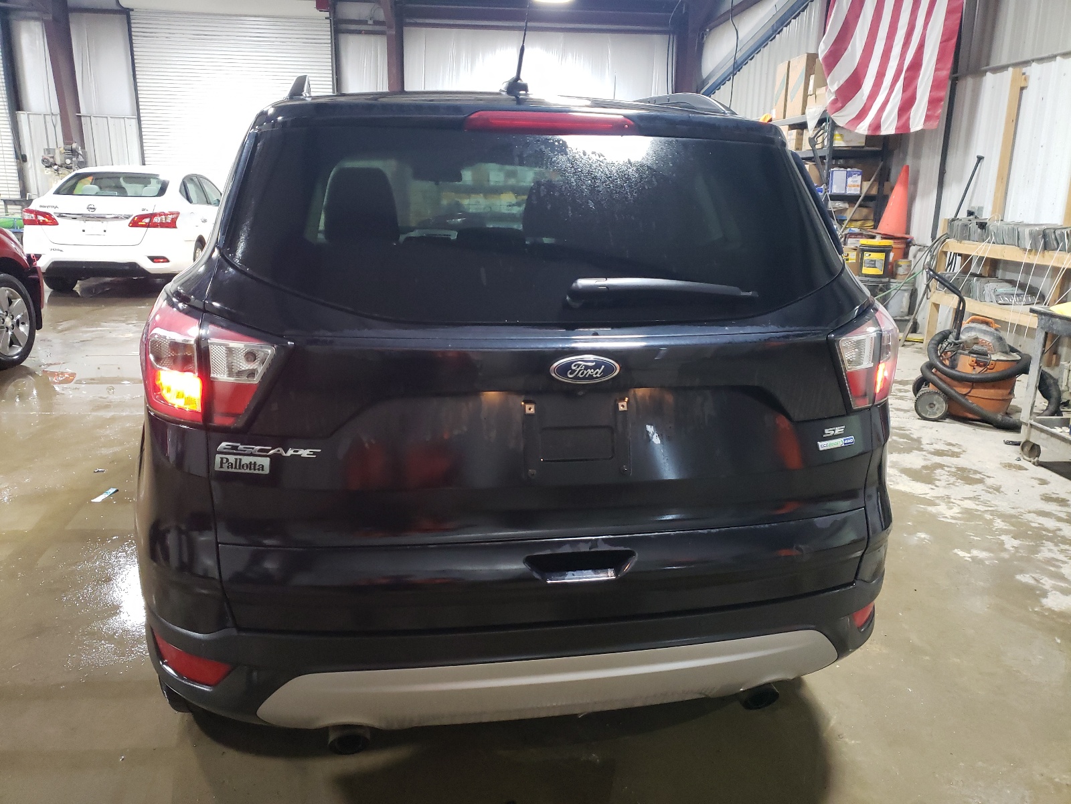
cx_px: 536
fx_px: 804
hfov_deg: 67.3
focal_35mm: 26
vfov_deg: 53.1
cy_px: 402
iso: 303
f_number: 1.5
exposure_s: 1/30
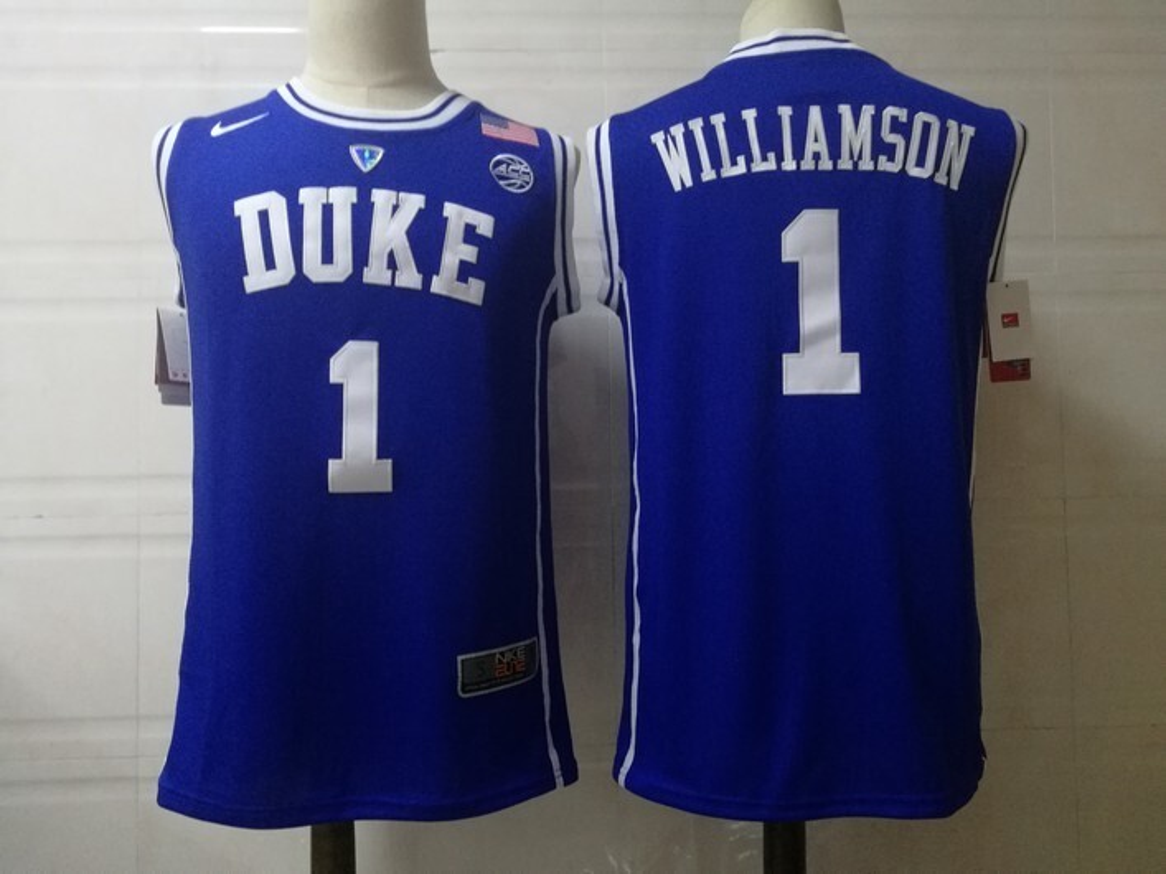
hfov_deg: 65.3
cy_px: 437
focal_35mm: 27
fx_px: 909
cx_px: 583
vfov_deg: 51.3
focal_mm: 4.5
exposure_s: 1/24
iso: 500
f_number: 4
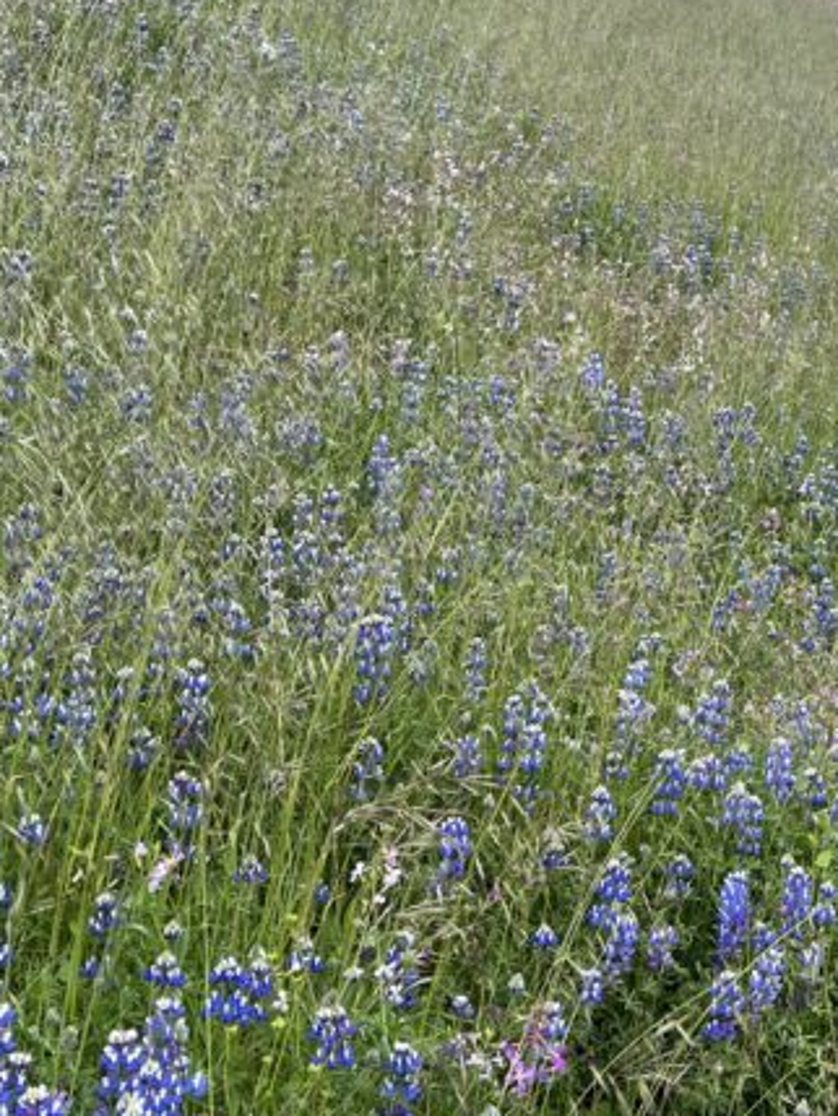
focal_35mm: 62
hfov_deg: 22.8
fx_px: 2000
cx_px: 812
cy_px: 653
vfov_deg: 31.1
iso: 50
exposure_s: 1/957
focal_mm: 5.7
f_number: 1.5
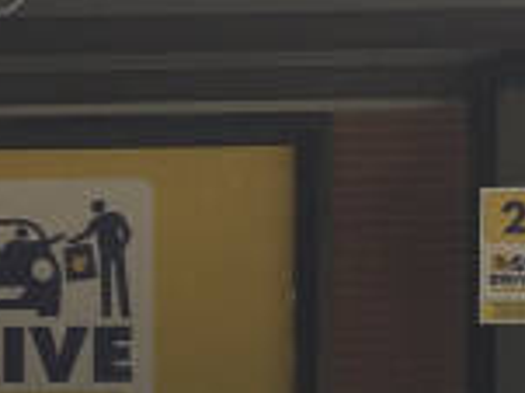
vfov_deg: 7.5
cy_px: 466
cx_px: -556
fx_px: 2985
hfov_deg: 9.4
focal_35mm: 197
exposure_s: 1/659
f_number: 2.2
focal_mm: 4.15
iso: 32
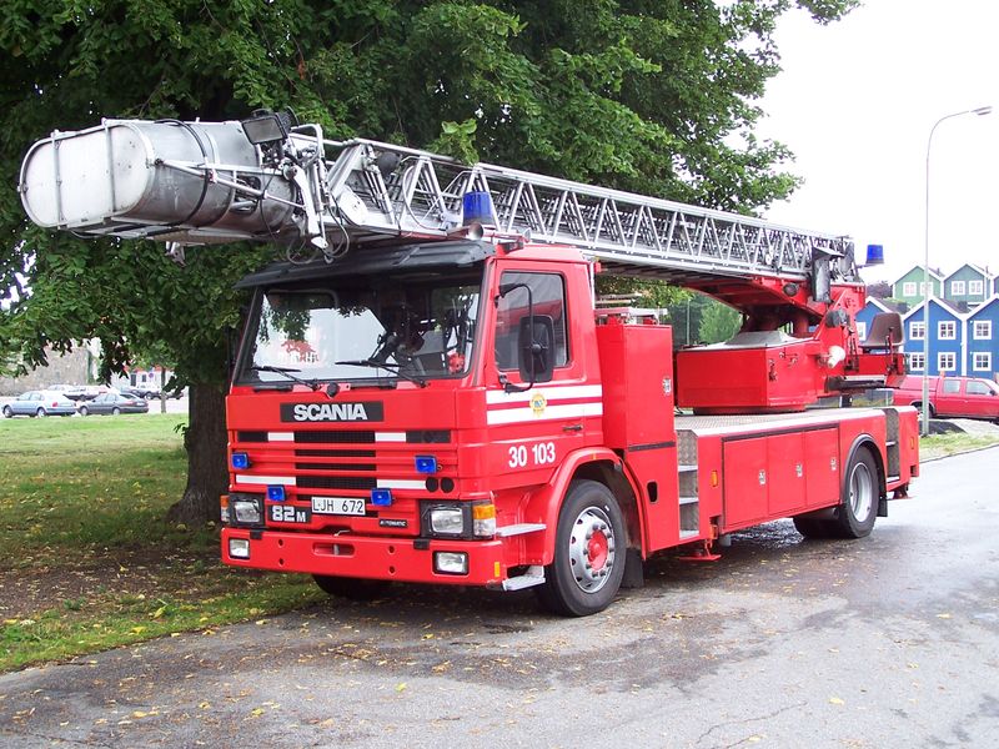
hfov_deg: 39.7
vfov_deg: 30.3
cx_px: 500
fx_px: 1385
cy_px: 374
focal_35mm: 48
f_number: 3.2
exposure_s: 1/45
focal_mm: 8
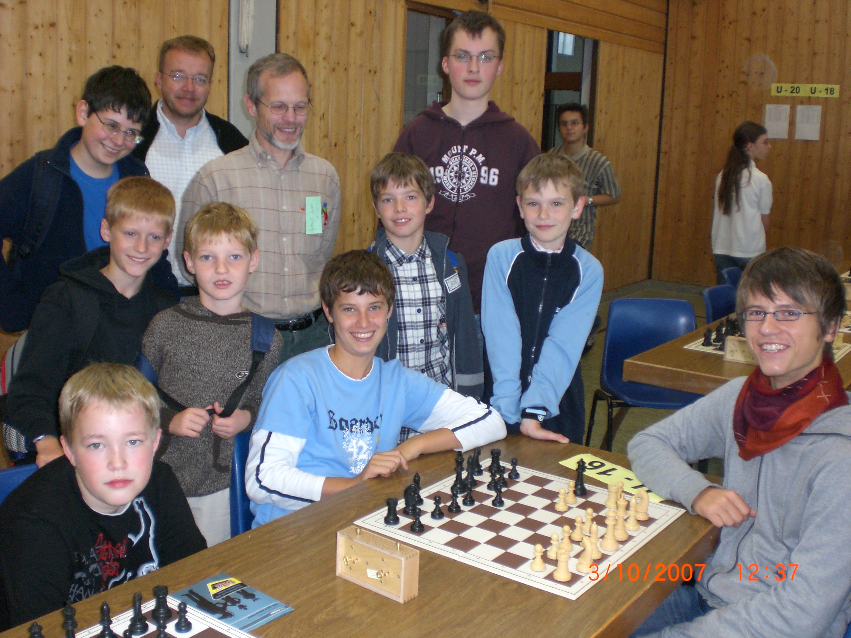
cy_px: 319
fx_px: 934
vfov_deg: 37.7
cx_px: 426
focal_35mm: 38
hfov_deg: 49.0
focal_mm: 6.3
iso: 200
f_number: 3.1
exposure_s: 1/60
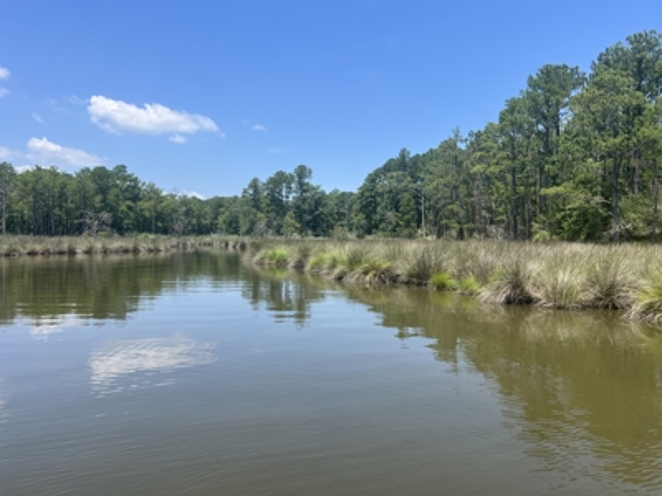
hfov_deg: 67.3
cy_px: 248
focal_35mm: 26
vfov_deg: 53.1
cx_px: 331
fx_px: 497
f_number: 1.5
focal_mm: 5.7
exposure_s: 1/3356
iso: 50
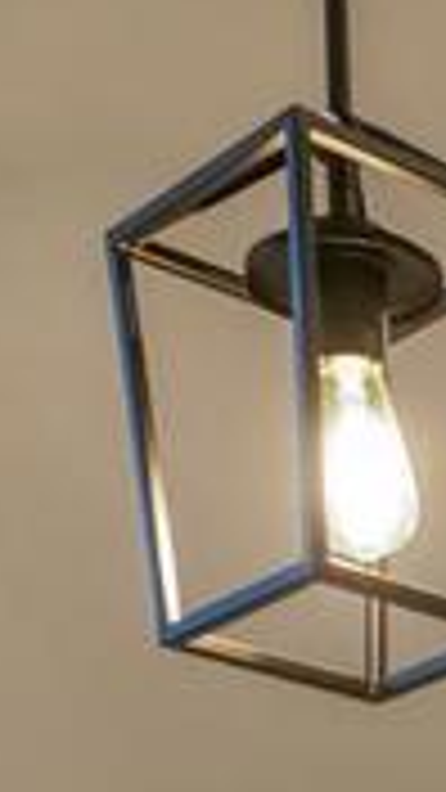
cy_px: 1701
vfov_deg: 13.1
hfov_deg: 8.3
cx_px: 973
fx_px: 2880
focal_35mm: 137
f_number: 4
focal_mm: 16
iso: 1250
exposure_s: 1/160
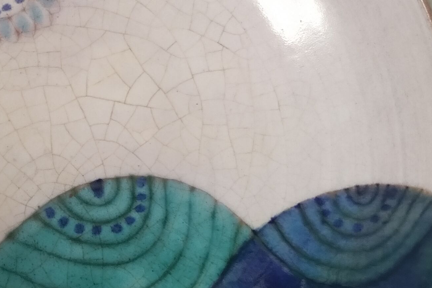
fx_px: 924
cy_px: 126
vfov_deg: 17.7
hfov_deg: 25.3
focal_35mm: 77
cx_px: 21
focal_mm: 3.94
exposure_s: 1/100
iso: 250
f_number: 1.9
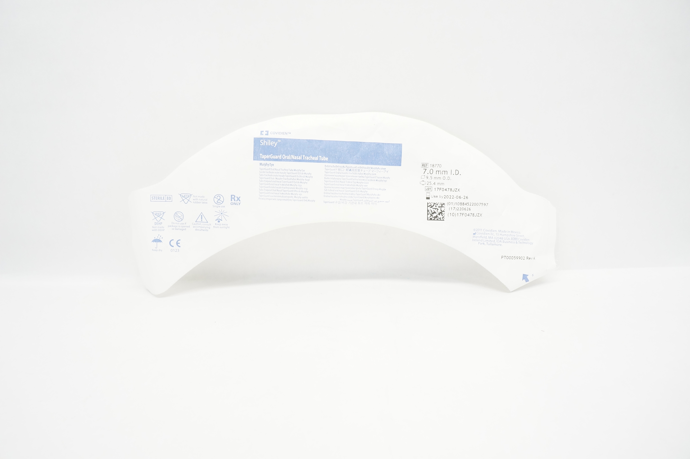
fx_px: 517
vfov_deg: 47.8
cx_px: 345
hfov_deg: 67.4
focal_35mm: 27
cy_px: 230
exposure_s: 1/80
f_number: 5.6
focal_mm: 18
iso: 800
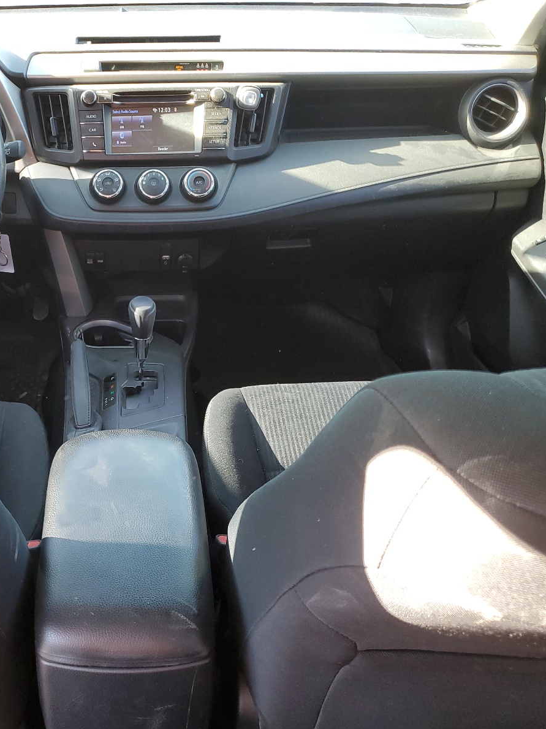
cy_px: 362
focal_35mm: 35
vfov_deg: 52.6
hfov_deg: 39.1
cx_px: 109
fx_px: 736
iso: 61
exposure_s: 1/60.2
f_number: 1.5
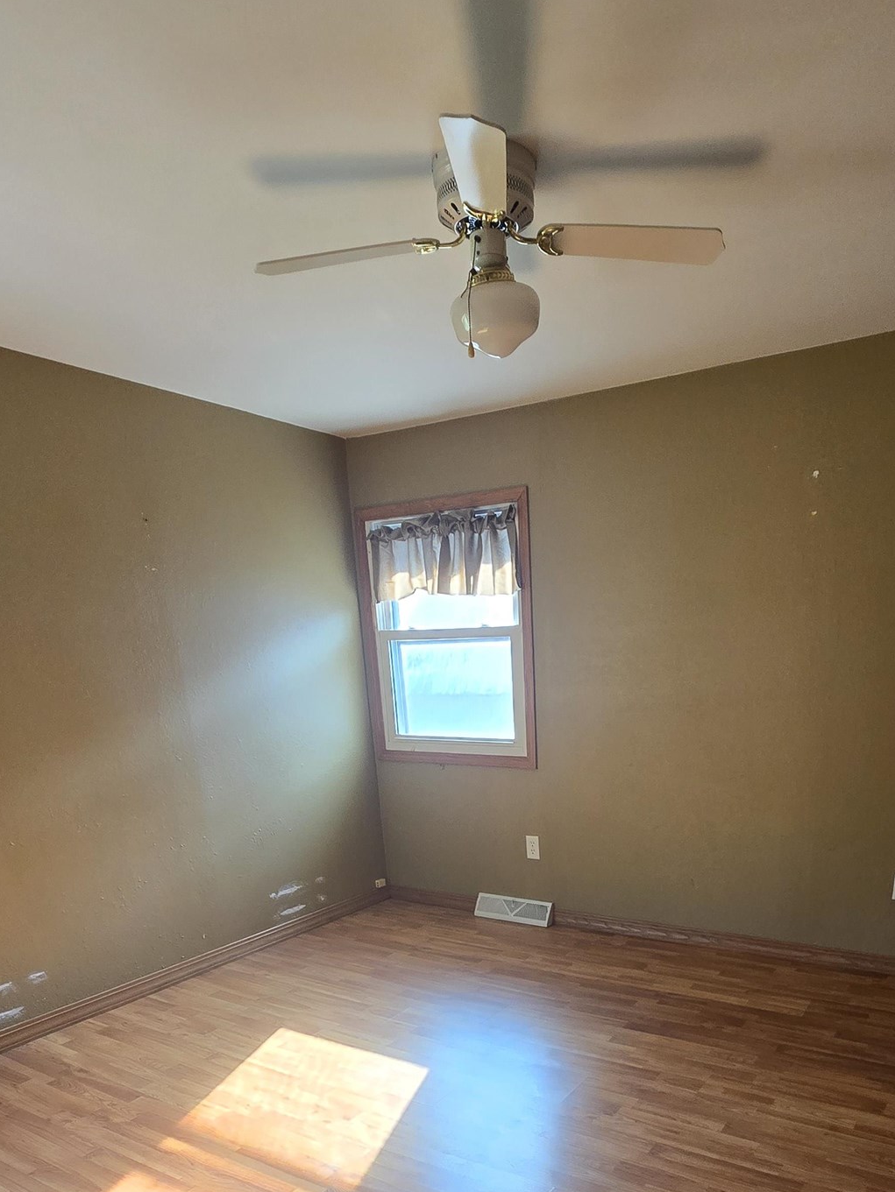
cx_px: 552
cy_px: 892
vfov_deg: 71.3
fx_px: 758
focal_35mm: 22
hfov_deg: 60.4
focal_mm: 2.2
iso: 160
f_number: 2.2
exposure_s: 1/60
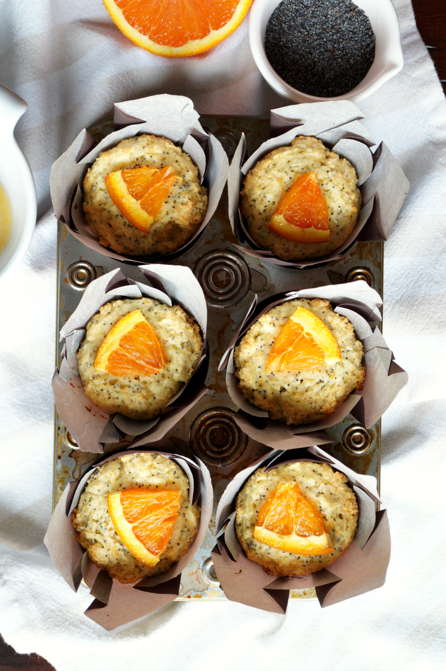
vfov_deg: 43.6
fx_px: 837
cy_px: 336
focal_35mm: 45
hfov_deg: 29.8
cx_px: 223
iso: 800
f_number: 3.5
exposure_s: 1/100
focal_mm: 30
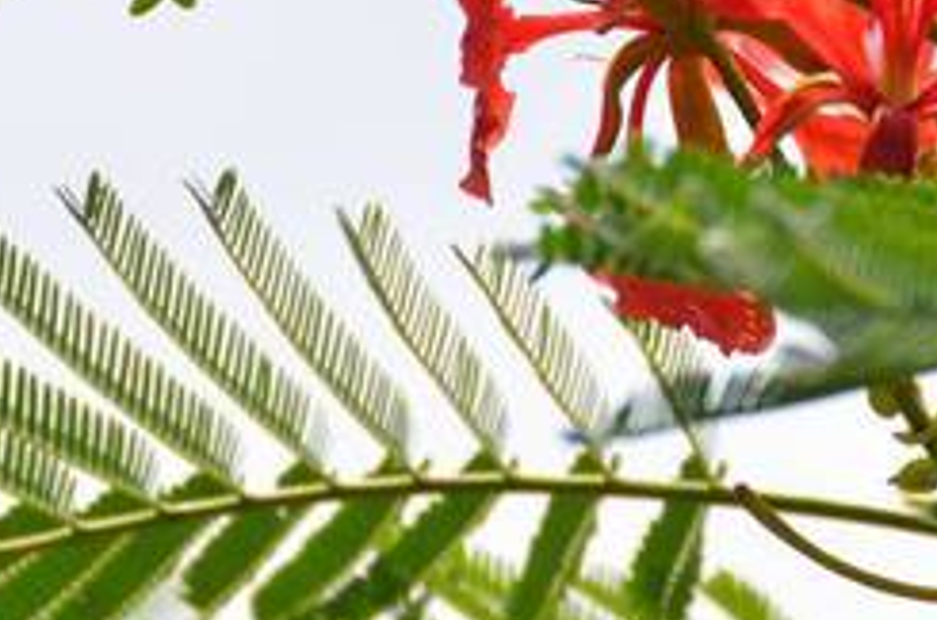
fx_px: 22274
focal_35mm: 858
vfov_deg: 1.6
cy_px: -247
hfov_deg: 2.4
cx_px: 849
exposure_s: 1/320
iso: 100
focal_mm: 200
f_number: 5.6
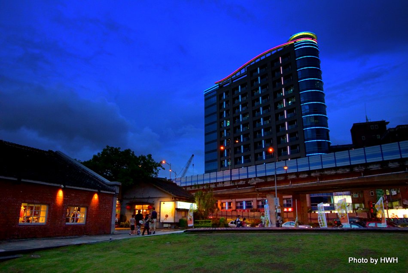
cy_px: 136
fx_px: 272
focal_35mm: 24
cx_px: 204
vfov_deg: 53.2
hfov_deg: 73.7
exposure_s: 1/200
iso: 1000
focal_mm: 16
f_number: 2.8
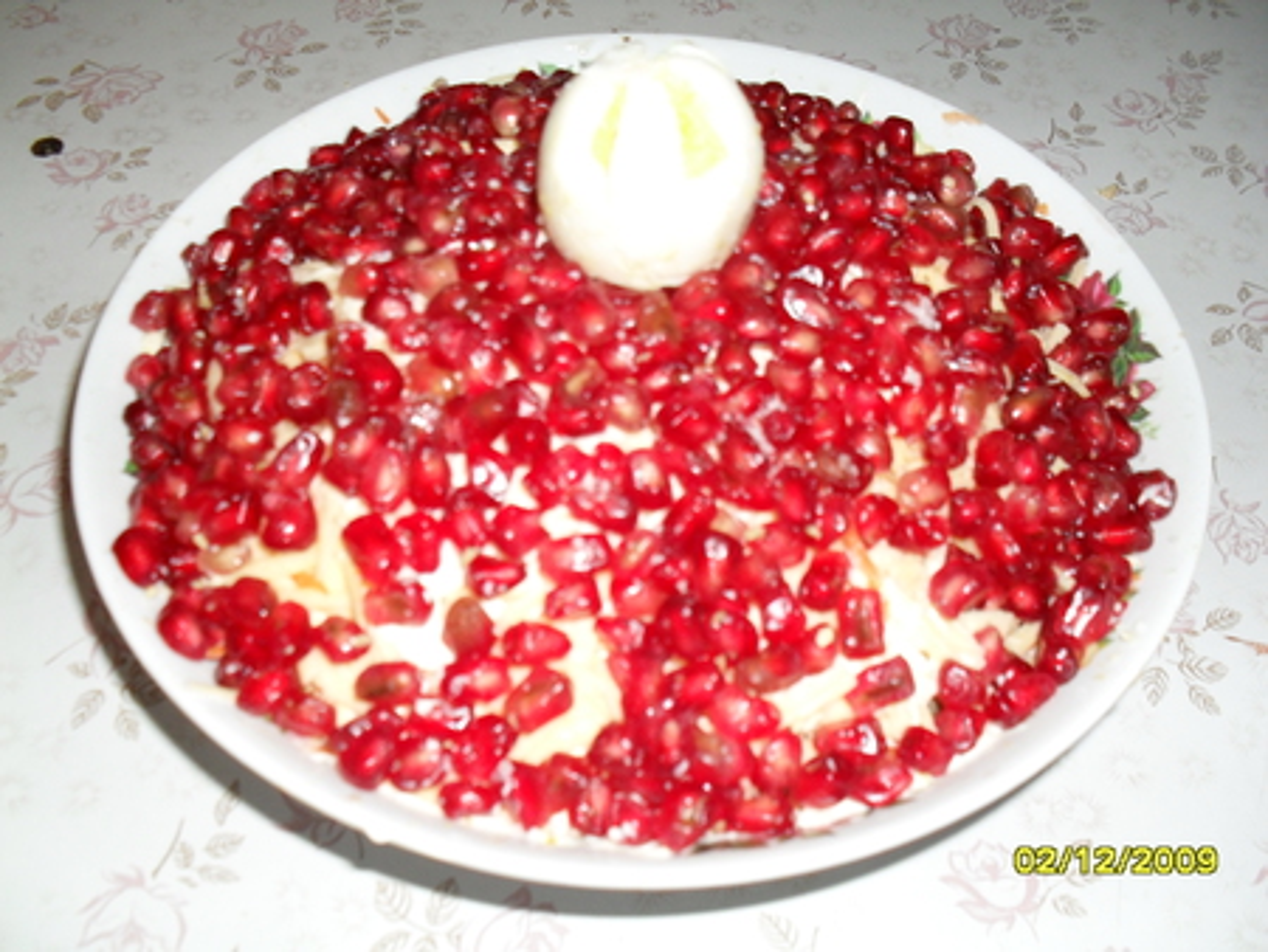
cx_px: 634
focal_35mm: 35
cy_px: 476
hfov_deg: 52.6
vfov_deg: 40.7
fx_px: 1283
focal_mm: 6.3
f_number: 3.2
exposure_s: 1/45
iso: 200
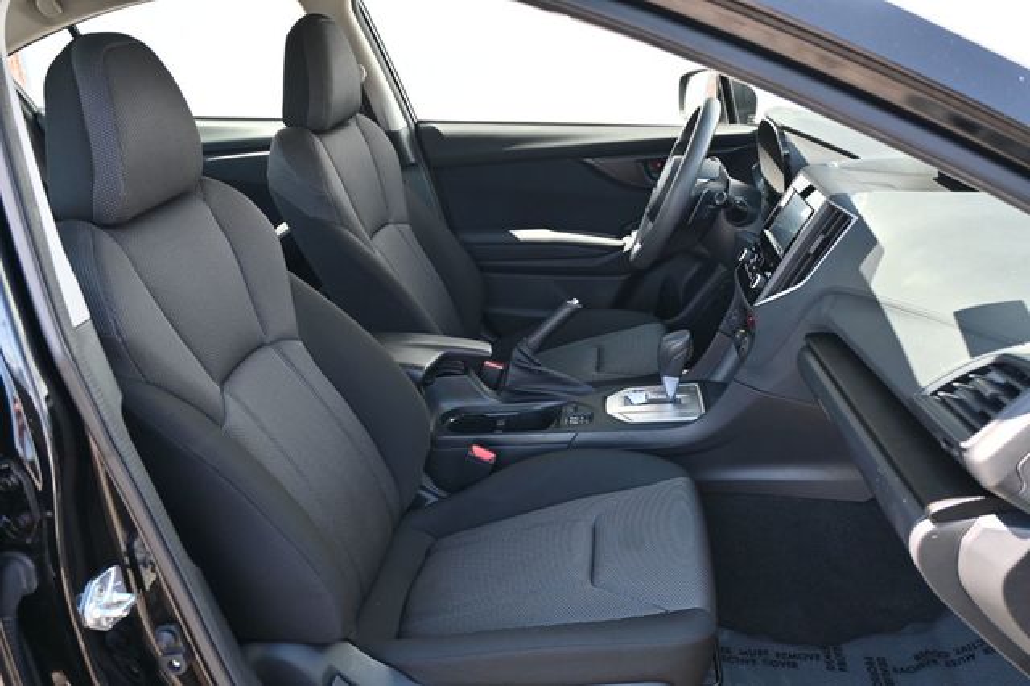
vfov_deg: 43.6
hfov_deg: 62.0
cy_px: 343
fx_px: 858
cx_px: 515
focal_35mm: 30
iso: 400
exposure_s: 1/125
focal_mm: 20
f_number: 3.8
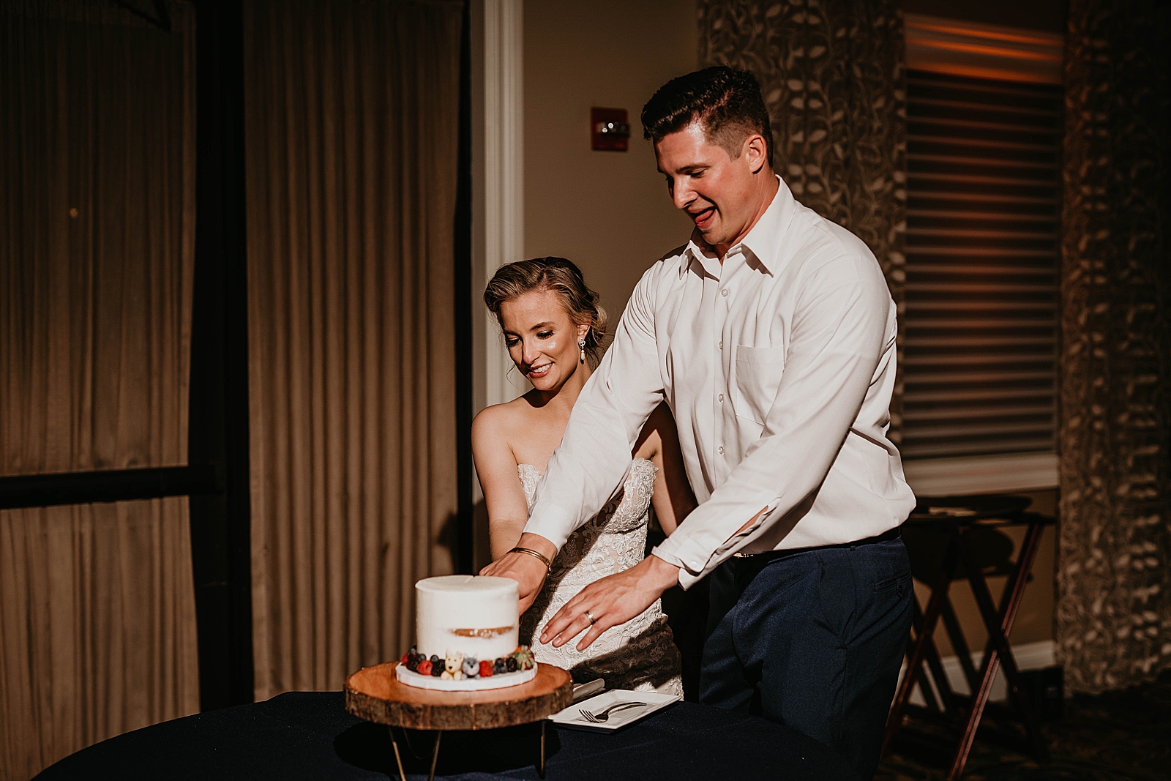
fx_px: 1626
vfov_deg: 27.0
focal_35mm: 50
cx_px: 586
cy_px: 390
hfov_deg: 39.6
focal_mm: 50
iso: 500
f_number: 2.2
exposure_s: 1/800
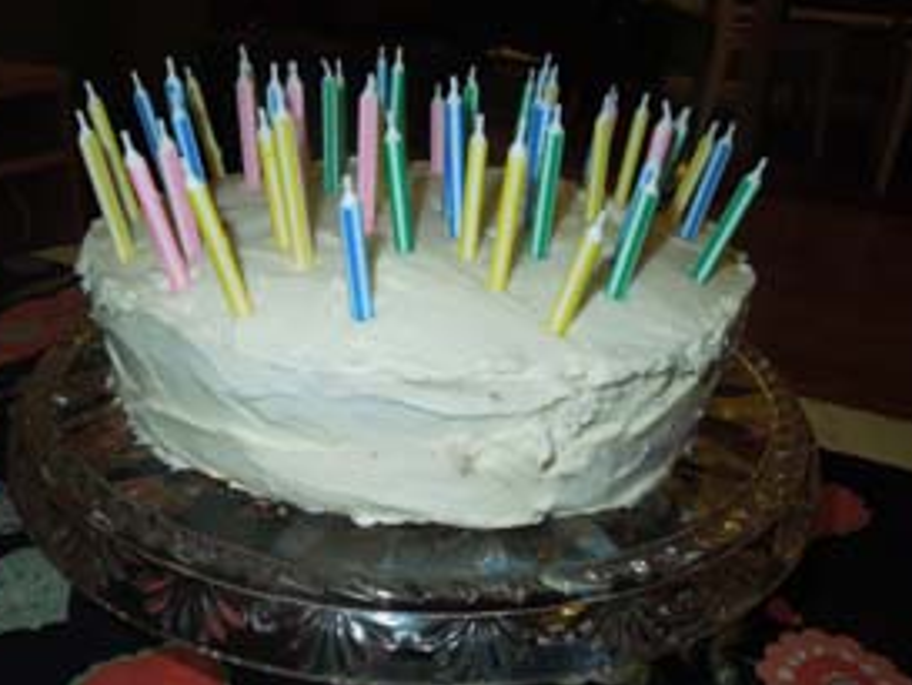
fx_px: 843
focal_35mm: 32
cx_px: 428
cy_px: 409
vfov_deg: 44.0
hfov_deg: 56.8
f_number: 3.3
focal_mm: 4.5
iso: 100
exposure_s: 1/30
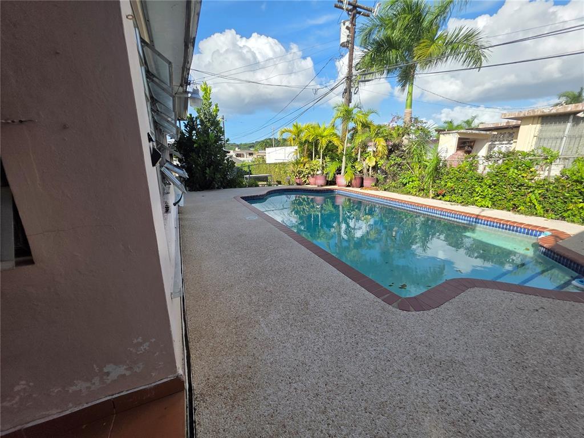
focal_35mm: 13
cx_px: 292
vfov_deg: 89.9
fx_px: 219
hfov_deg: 106.2
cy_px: 219
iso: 40
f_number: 1.9
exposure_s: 1/1663
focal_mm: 2.2
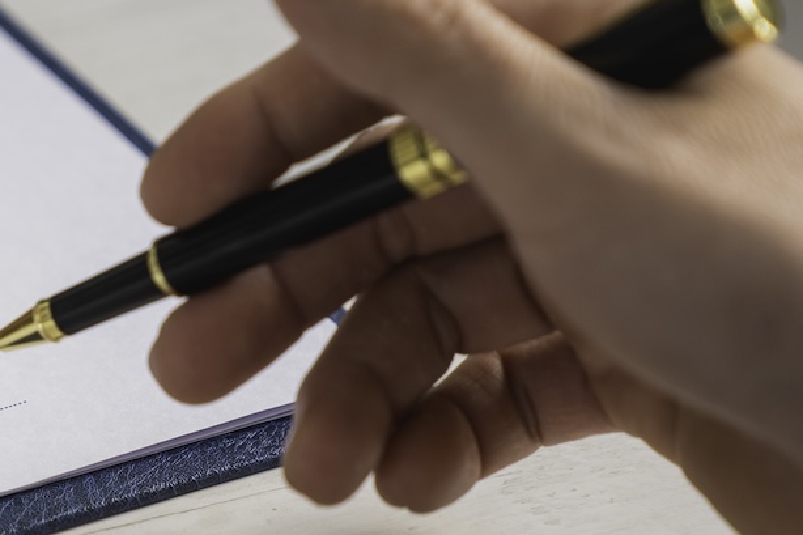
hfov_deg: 9.2
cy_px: 107
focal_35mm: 219
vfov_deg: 6.3
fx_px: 4883
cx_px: -299
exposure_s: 1/125
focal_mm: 70
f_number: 2.8
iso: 200
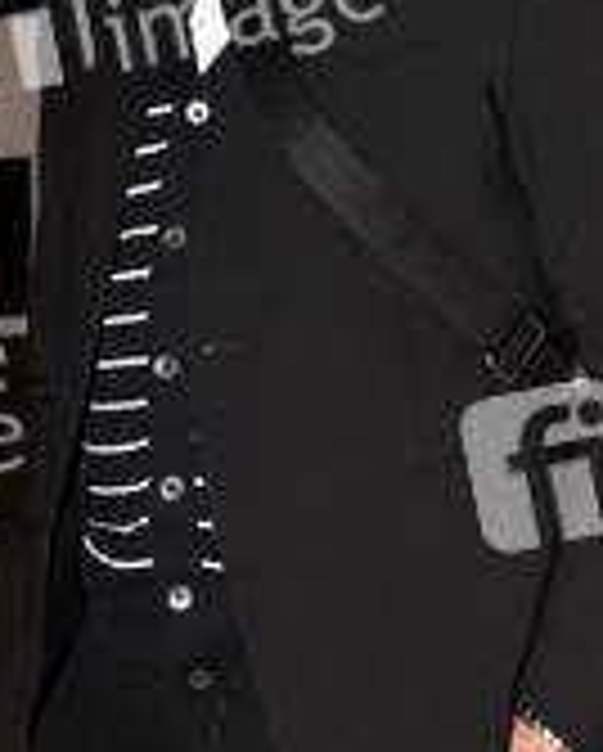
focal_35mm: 112
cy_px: 221
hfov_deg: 13.8
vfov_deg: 17.1
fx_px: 2494
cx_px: 284
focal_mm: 50
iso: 2000
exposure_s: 1/80
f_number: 6.3
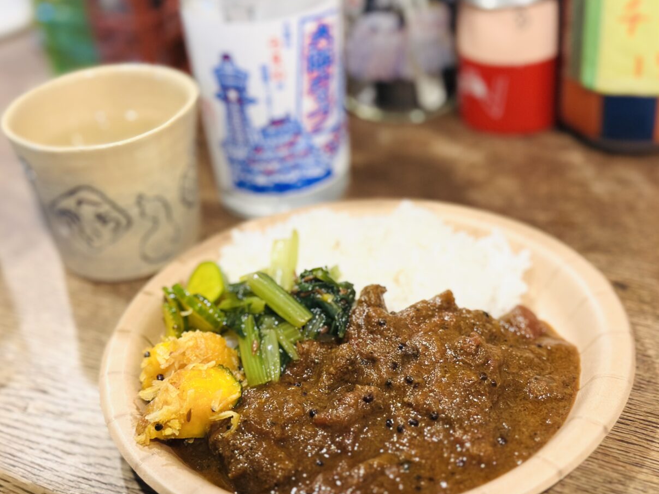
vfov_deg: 28.6
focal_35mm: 51
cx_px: 314
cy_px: 260
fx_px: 971
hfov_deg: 37.5
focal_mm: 6.86
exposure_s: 1/40
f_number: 1.78
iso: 250
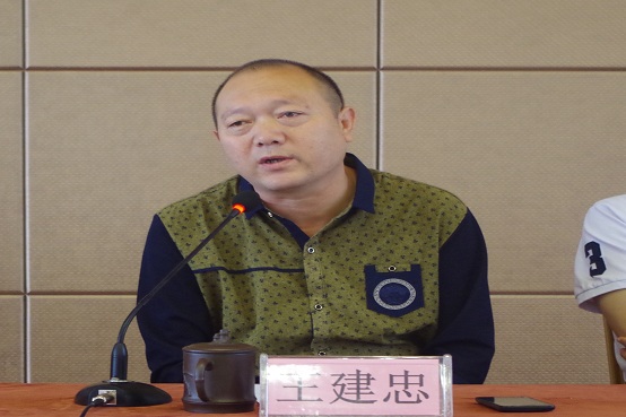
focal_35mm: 82
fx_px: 1425
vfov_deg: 16.6
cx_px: 313
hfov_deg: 24.8
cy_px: 208
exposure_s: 1/30
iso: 1600
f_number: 5.6
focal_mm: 55
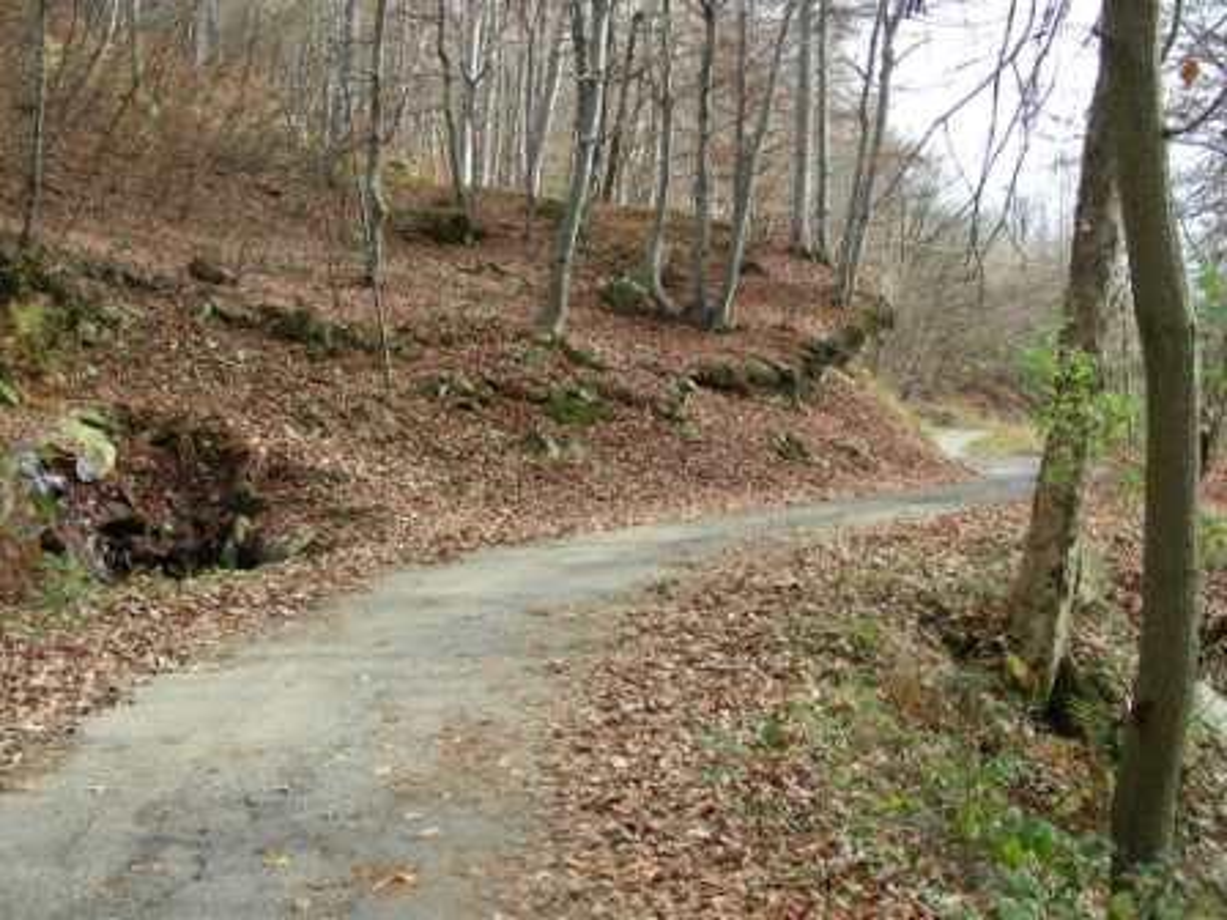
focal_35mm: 38
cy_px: 460
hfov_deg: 49.0
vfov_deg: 37.7
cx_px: 614
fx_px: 1347
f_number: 3.5
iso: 50
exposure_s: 1/101
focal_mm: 6.3
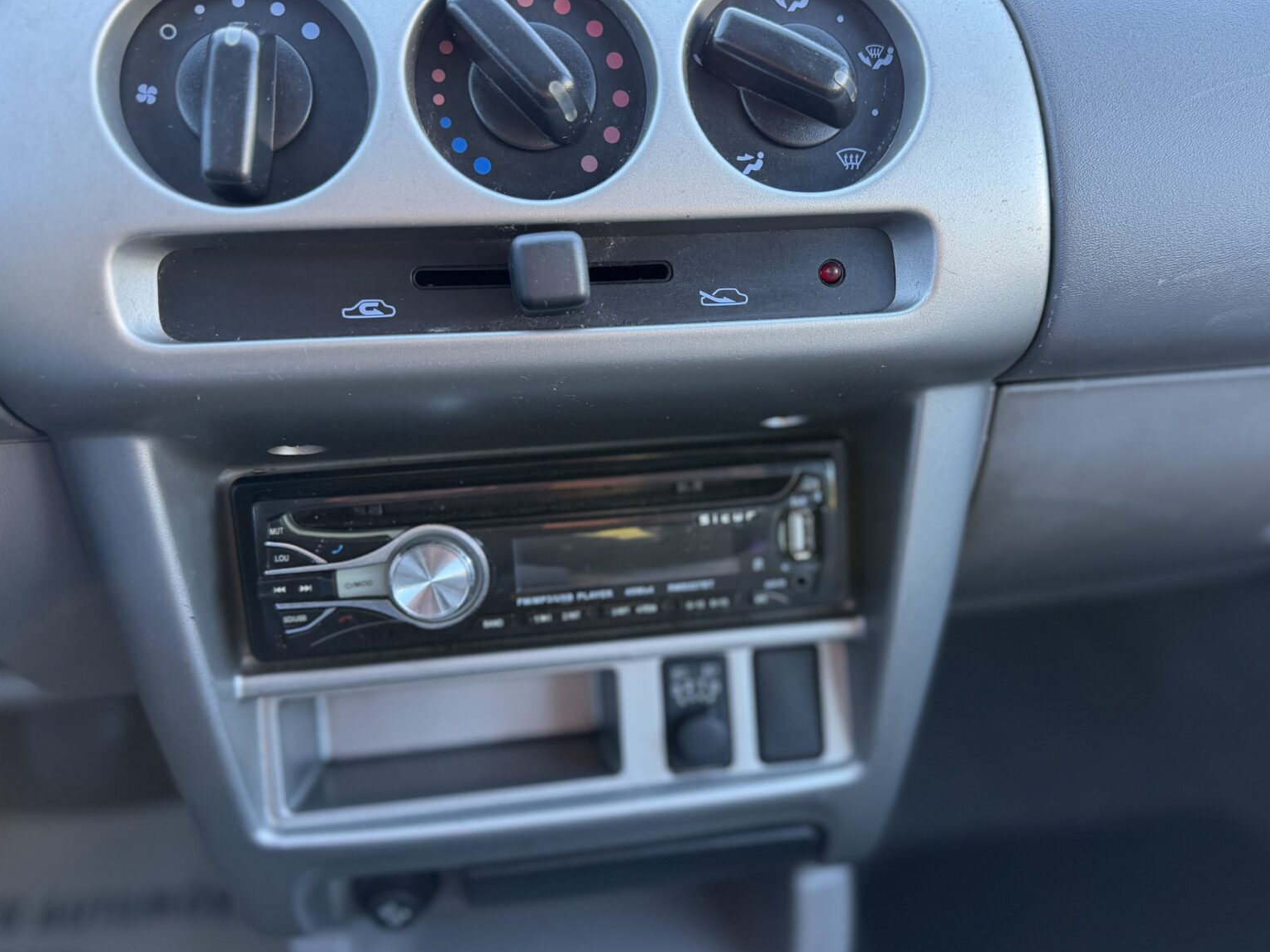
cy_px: 488
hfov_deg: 59.8
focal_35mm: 30
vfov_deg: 46.8
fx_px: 1101
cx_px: 709
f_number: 1.78
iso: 200
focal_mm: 6.76
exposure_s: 1/91
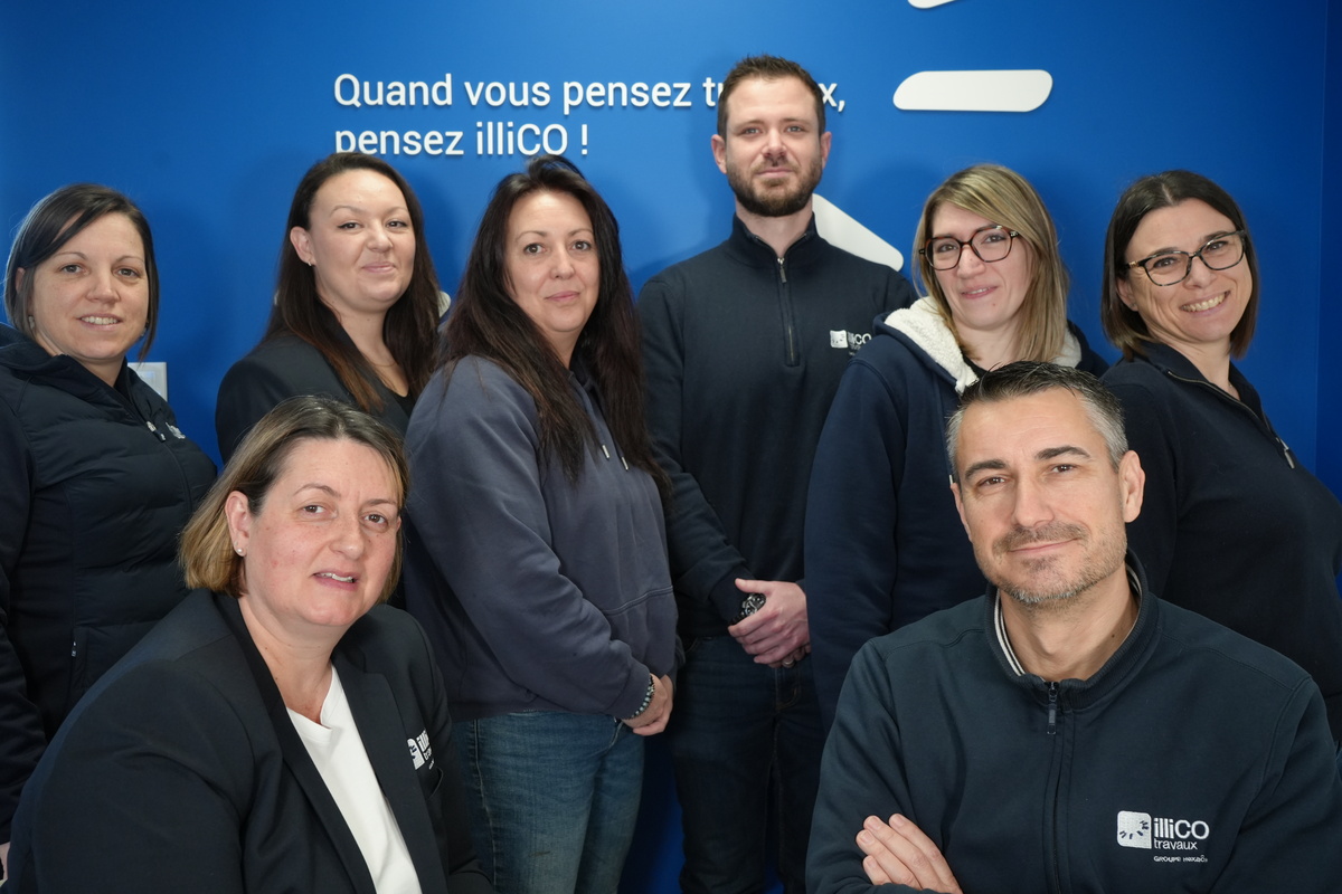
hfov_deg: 57.2
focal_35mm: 33
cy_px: 447
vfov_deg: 40.0
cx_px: 671
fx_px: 1230
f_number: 6.3
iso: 1600
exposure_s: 1/160
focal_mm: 33
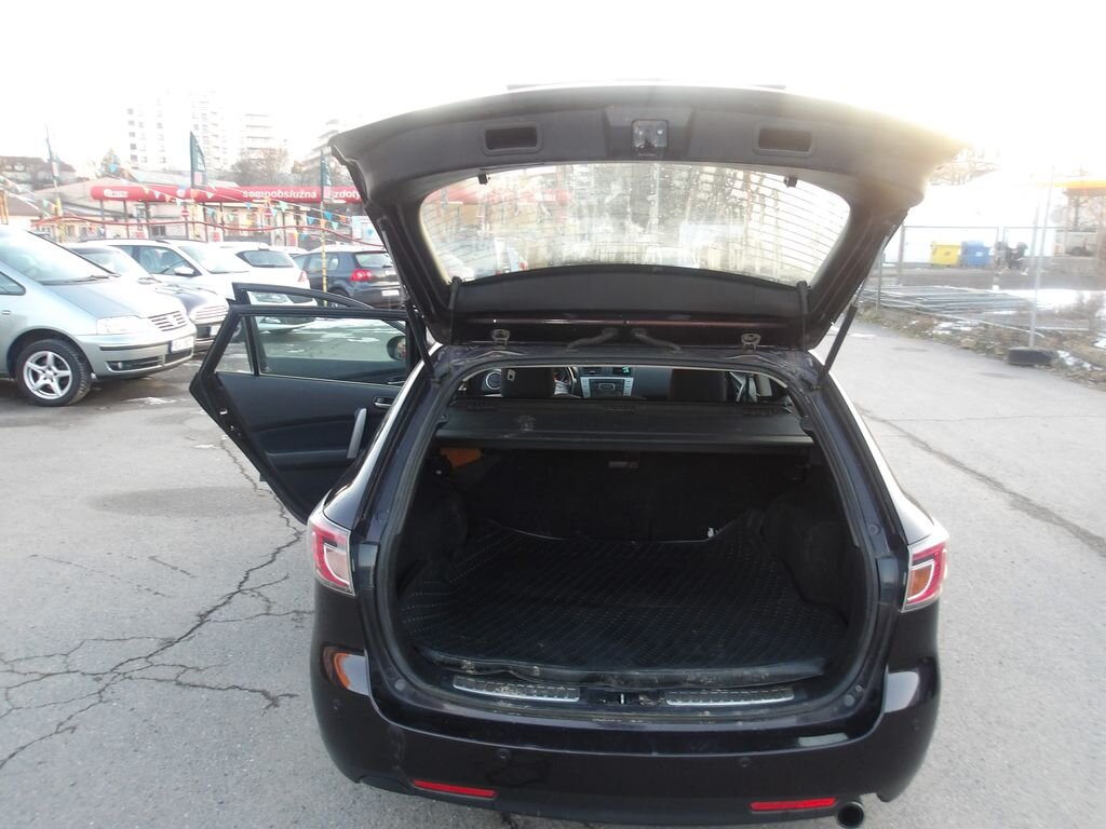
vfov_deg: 51.4
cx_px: 553
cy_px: 414
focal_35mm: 27
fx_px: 863
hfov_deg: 65.3
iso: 155
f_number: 3
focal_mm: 4.9
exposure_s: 1/30
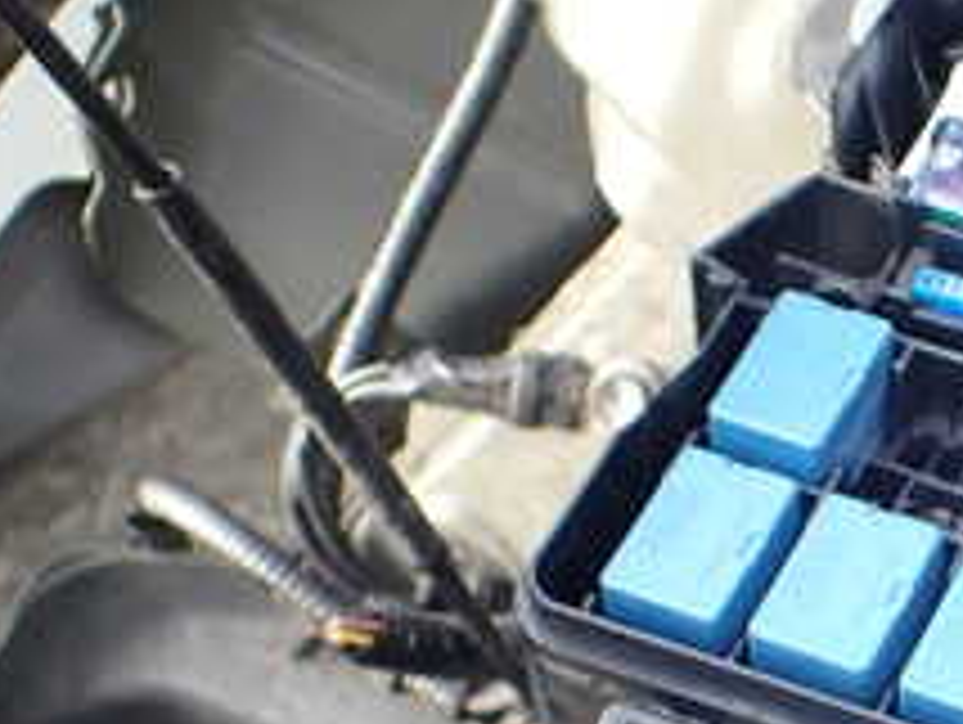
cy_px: 679
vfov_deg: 17.3
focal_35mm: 84
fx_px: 2339
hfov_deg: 21.8
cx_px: 1112
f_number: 2.3
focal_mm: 5.4
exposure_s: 1/125
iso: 100
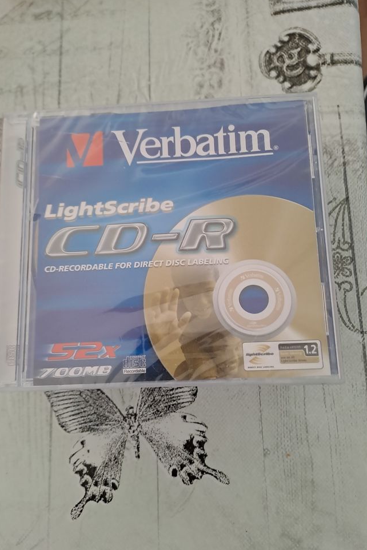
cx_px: 184
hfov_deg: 47.9
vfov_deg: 67.4
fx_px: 413
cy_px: 270
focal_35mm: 27
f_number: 1.8
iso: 320
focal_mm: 4.65
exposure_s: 1/40
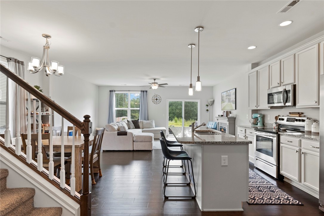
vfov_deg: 67.3
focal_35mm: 18
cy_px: 108
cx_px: 162
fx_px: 162
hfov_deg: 90.0
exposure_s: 1/40
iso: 1600
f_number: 7.1
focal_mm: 18
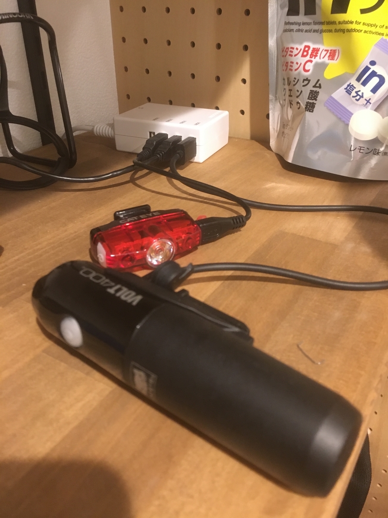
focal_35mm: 29
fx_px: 433
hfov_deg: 48.2
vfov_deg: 61.7
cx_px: 194
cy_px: 259
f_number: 2.2
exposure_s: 1/15
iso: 400
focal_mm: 4.15
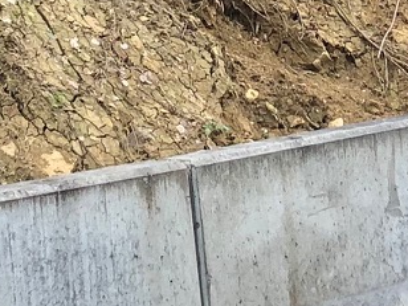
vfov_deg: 7.9
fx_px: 2157
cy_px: -230
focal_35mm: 183
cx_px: 172
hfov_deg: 10.8
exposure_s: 1/120
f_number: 1.8
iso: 32
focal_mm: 3.99
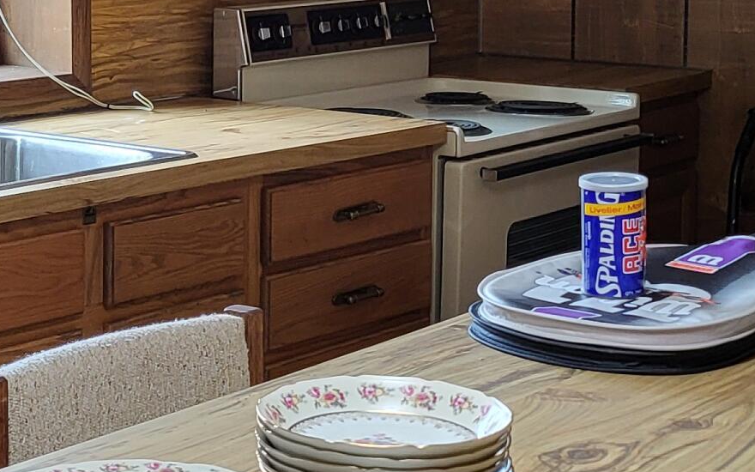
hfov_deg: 21.7
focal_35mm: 94
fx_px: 1934
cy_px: 114
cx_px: 100
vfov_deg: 13.9
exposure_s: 1/40
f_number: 1.8
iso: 200
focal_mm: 5.4
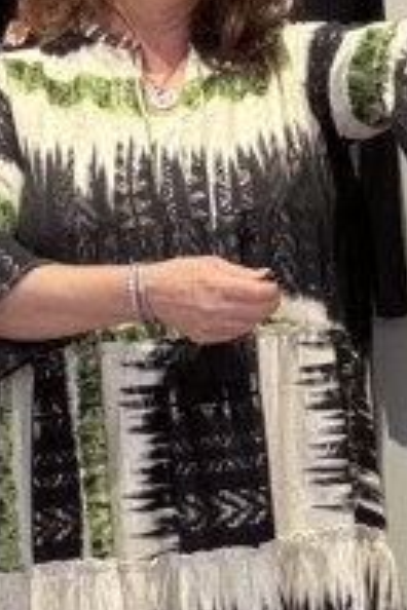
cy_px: 422
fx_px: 2137
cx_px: 126
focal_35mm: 126
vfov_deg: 16.2
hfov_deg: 10.9
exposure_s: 1/60
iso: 125
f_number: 1.9
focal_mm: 2.69
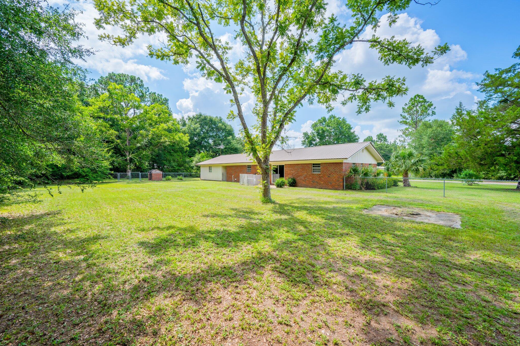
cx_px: 260
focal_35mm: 14
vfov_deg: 81.1
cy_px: 173
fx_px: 202
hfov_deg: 104.3
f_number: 9
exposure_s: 1/320
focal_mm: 14
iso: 100
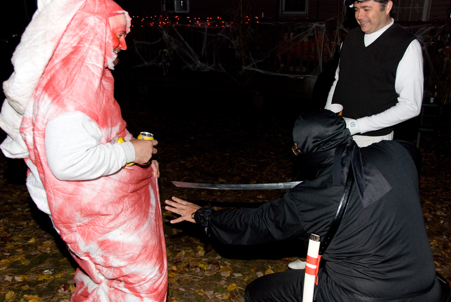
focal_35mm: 33
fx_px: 414
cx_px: 226
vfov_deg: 40.1
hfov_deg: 57.2
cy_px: 151
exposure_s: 1/60
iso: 200
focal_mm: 22
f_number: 4
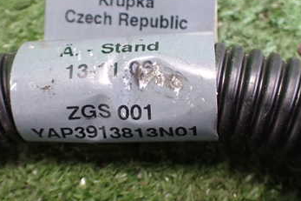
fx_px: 451
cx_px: 124
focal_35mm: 54
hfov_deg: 36.8
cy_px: 64
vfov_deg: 24.9
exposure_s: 1/40
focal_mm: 5.4
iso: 800
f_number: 2.3
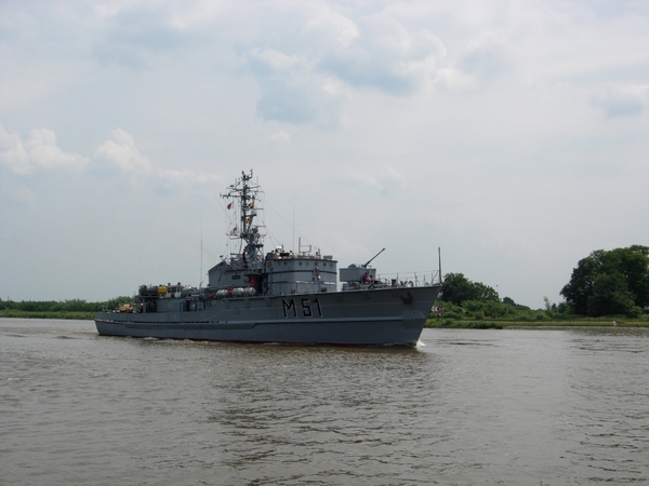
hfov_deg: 37.5
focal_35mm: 51
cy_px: 243
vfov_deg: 28.6
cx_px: 324
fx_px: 956
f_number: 5.4
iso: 64
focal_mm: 10.6
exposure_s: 1/1024
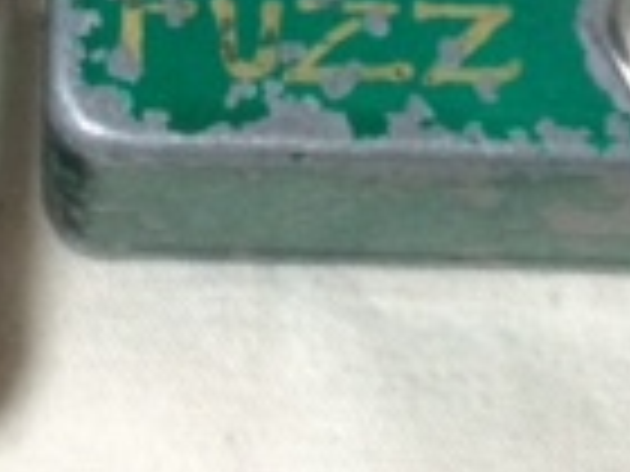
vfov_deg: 10.5
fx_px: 2493
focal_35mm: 137
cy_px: -202
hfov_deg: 14.3
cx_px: 68
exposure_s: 1/30
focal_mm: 4.12
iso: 320
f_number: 2.2
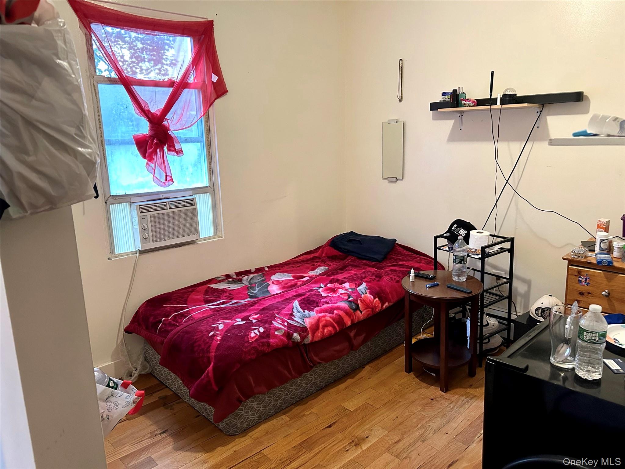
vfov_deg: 53.1
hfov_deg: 67.3
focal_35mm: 26
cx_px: 312
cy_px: 234
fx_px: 469
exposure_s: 1/60
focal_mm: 5.7
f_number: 1.5
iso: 400
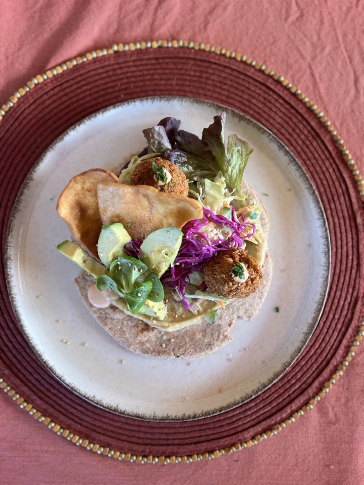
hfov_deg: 53.1
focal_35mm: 26
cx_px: 182
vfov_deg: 67.3
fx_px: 365
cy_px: 242
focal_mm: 5.7
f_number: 1.5
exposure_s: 1/111
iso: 80
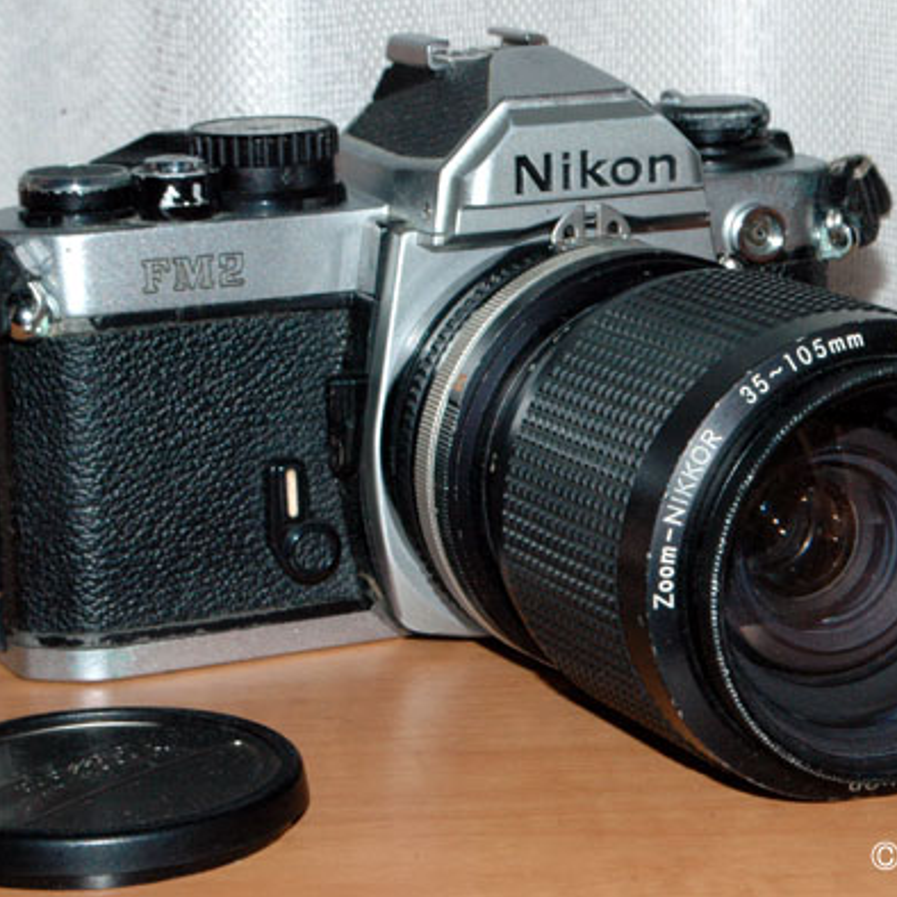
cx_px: 530
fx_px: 3127
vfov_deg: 16.3
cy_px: 445
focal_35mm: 107
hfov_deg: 16.3
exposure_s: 1/60
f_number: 22
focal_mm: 55
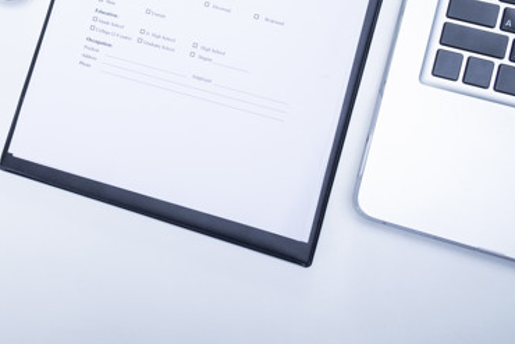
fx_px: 701
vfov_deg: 27.1
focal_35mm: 49
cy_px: 80
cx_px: 106
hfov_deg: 38.9
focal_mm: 19.6
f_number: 9
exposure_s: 1/160
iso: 200
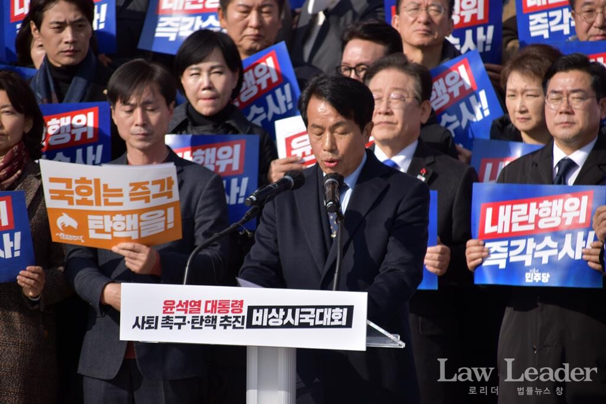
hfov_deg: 6.9
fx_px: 5050
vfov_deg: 4.6
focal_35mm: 300
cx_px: 303
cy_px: 202
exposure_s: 1/640
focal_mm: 200
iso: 100
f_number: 6.3
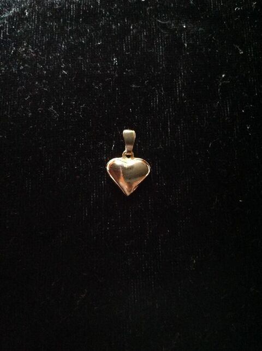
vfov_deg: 52.7
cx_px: 131
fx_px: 354
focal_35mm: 35
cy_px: 176
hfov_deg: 40.6
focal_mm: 4.28
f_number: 2.4
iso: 800
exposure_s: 1/15
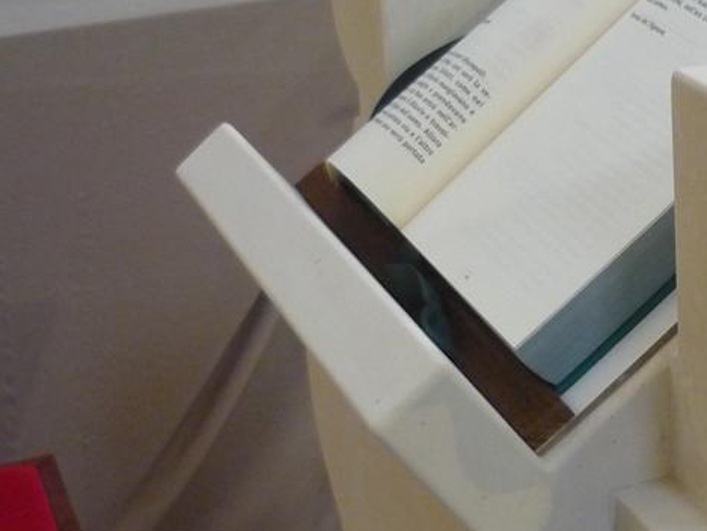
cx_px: 623
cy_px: 228
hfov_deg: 23.0
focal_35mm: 83
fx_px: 1696
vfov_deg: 17.8
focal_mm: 6.3
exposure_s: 1/25
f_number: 2.9
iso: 400
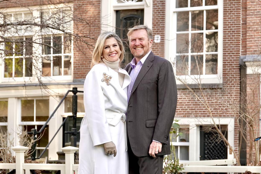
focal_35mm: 159
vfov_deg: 8.6
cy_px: 87
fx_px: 1153
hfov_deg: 12.9
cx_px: 130
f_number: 4
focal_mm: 58.29
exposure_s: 1/160
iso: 125
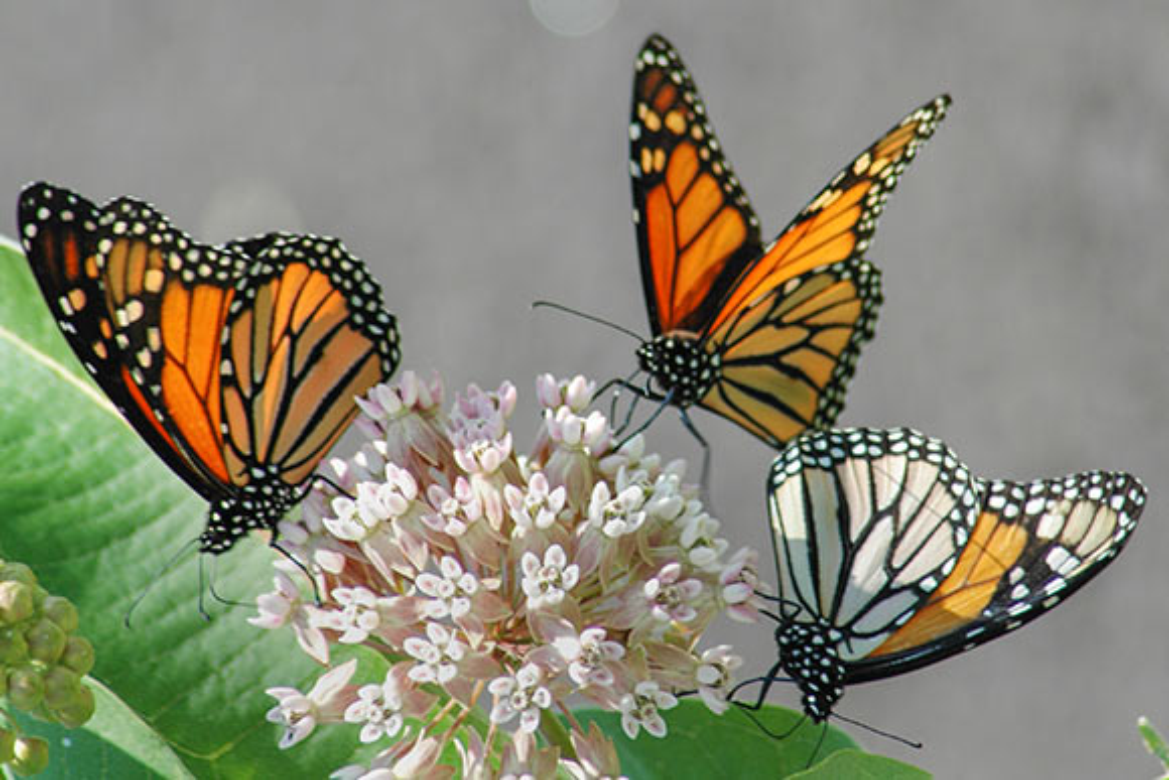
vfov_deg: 3.1
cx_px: 584
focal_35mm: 450
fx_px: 14615
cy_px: 390
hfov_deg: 4.6
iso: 200
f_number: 9
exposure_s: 1/250
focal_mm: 300
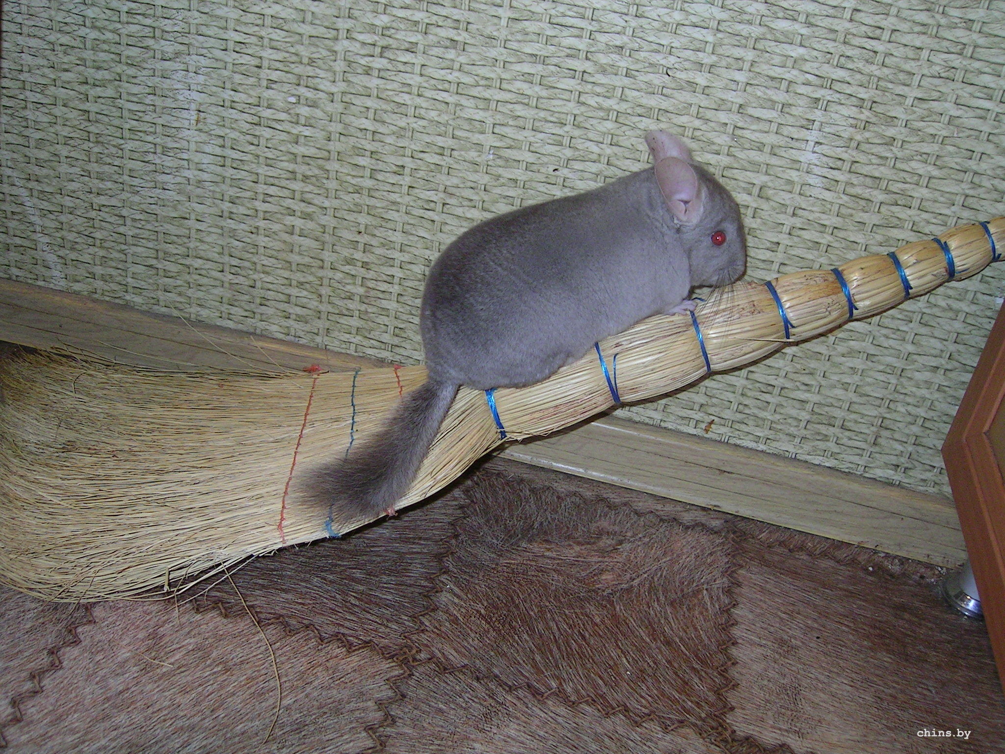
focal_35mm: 36
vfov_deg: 39.7
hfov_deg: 51.4
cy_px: 377
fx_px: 1045
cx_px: 502
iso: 100
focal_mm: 5.6
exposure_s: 1/30
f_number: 2.8
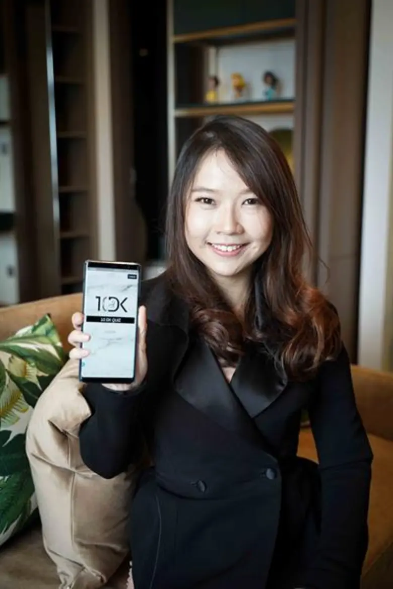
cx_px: 196
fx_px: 704
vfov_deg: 45.4
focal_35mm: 43
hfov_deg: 31.2
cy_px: 294
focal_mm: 43
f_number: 3.2
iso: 400
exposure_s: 1/50
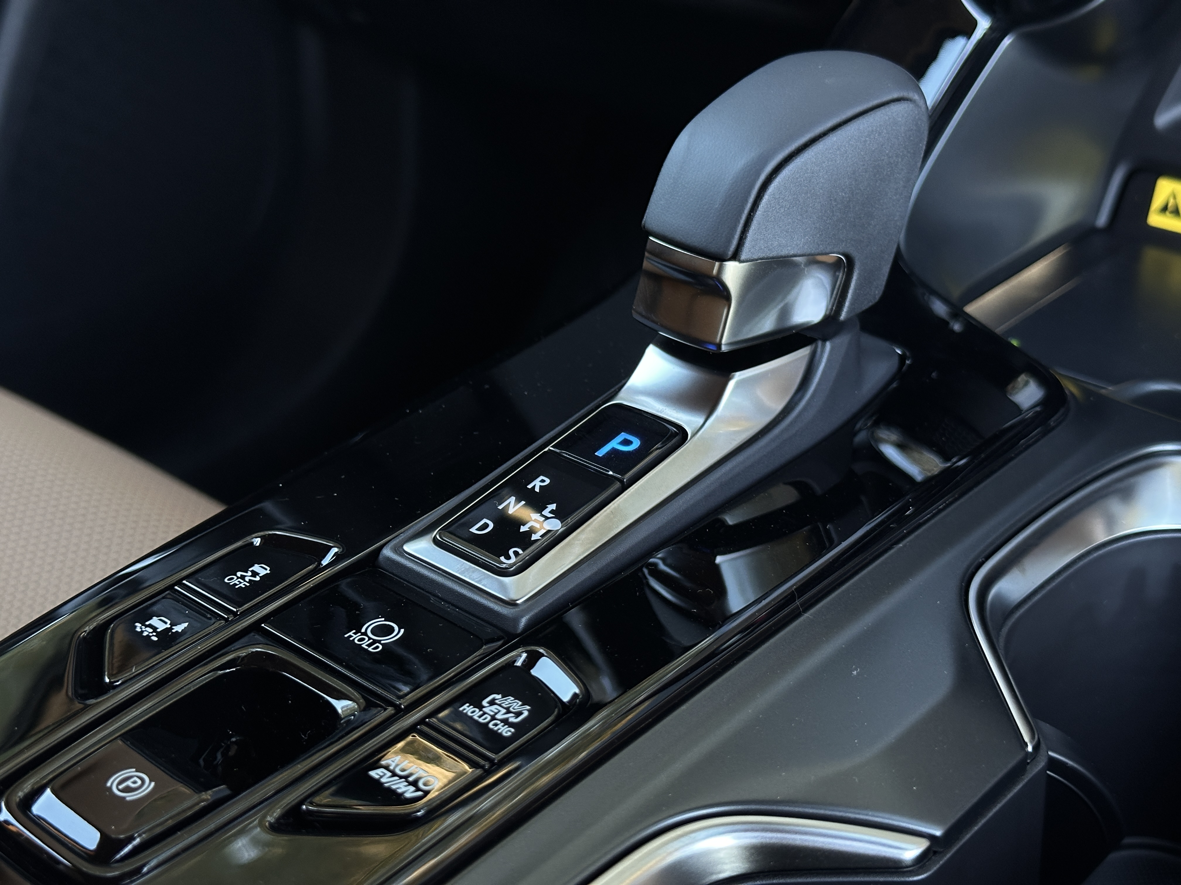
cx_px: 590
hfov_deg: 39.7
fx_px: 1638
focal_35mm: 48
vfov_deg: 30.3
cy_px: 442
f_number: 1.78
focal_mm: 6.86
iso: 200
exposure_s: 1/50
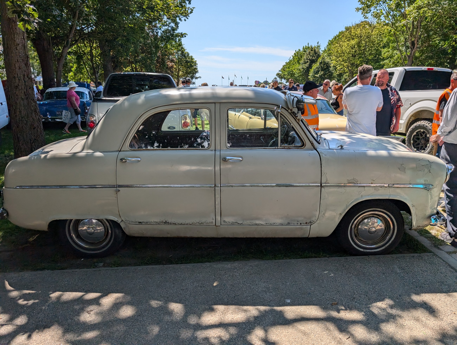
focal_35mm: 24
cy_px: 172
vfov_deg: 56.9
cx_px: 228
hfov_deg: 71.5
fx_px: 317
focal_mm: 6.9
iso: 21
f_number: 1.68
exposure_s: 1/1037
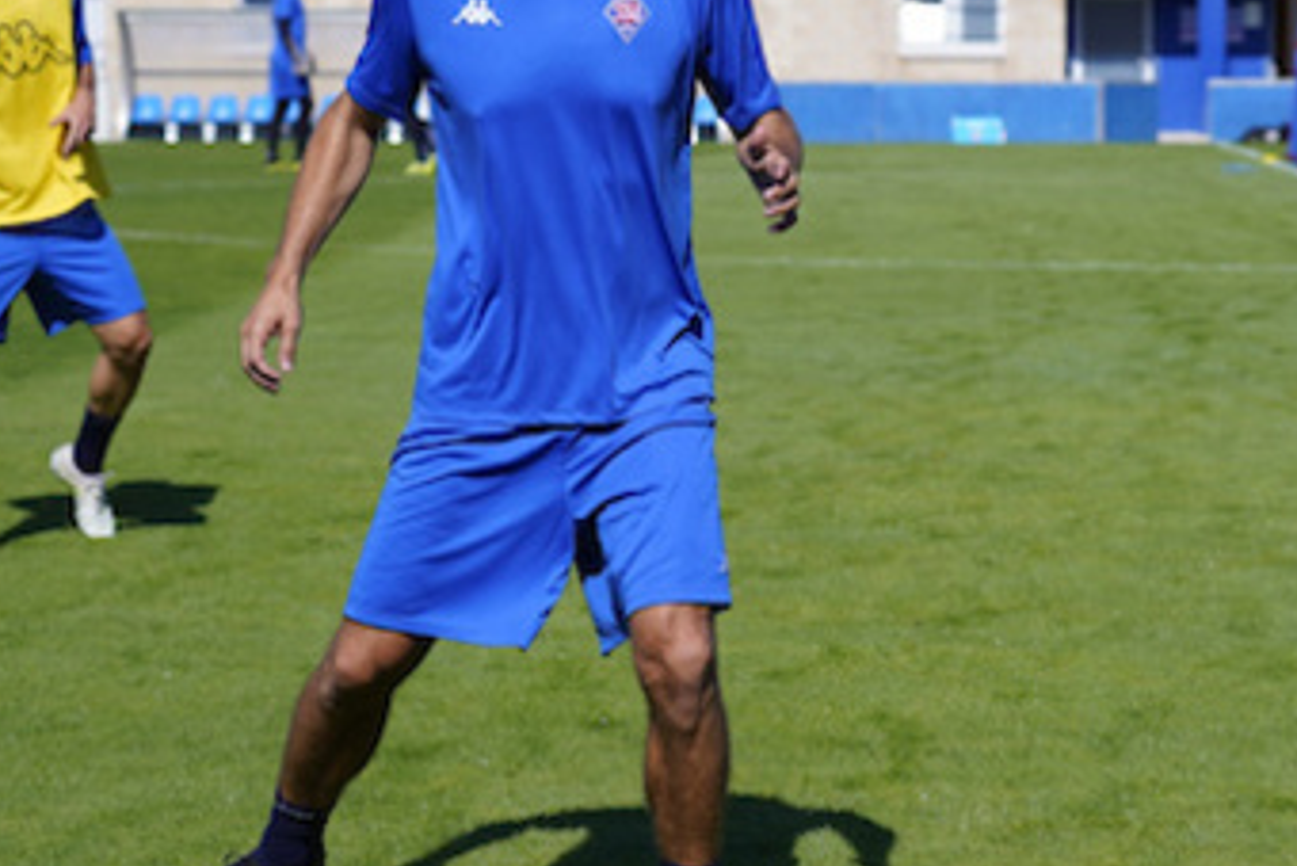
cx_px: 927
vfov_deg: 9.5
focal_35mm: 145
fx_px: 5226
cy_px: 250
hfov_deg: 14.1
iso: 125
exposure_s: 1/2000
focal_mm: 68
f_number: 4
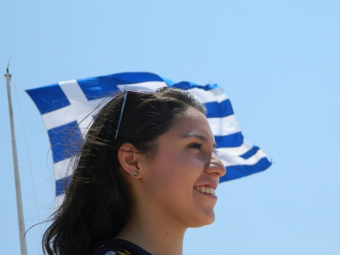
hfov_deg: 16.6
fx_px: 1169
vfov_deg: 12.4
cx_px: 172
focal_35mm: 119
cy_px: 144
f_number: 4.5
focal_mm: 18.6
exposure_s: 1/800
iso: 80
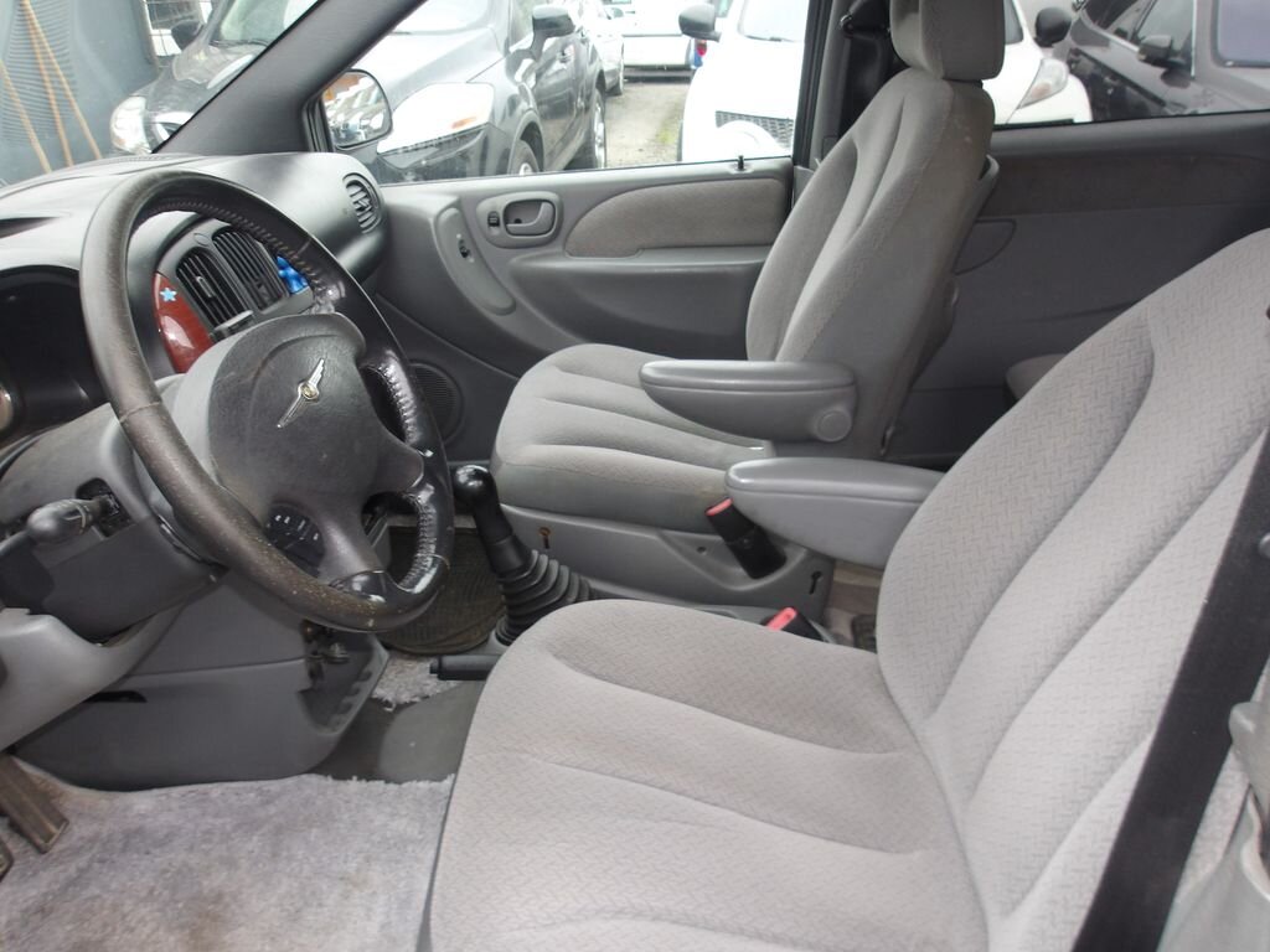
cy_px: 476
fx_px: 991
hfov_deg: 65.3
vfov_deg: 51.4
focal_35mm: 27
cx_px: 635
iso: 156
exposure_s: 1/30
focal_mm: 4.9
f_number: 3
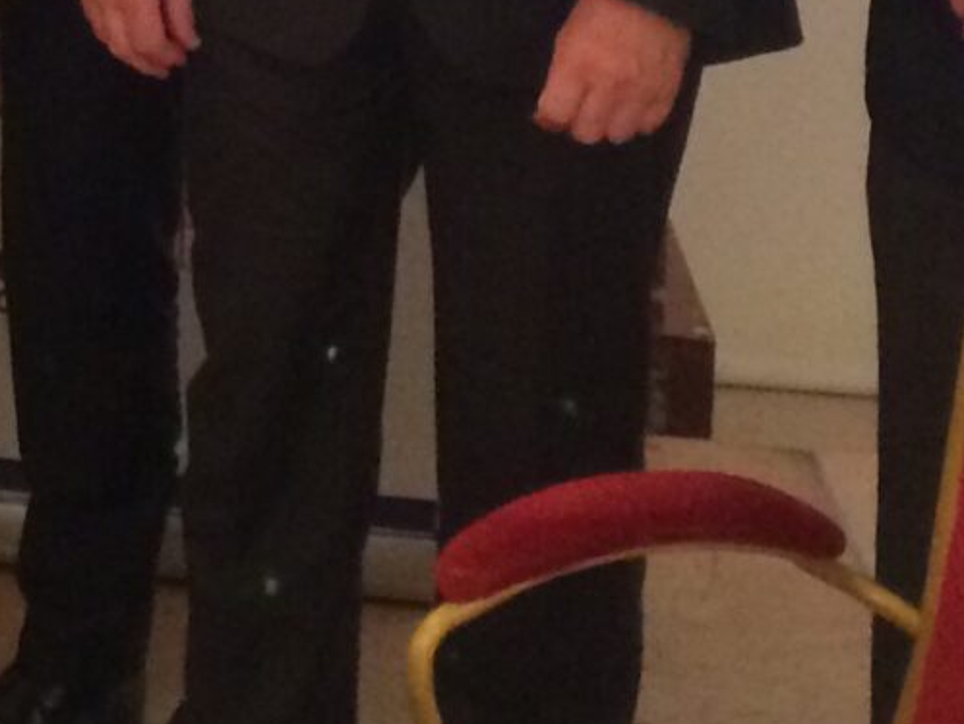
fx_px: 4151
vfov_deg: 9.1
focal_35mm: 149
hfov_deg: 12.7
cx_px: -397
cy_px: -890
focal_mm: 4.15
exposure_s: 1/17
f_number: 2.2
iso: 250
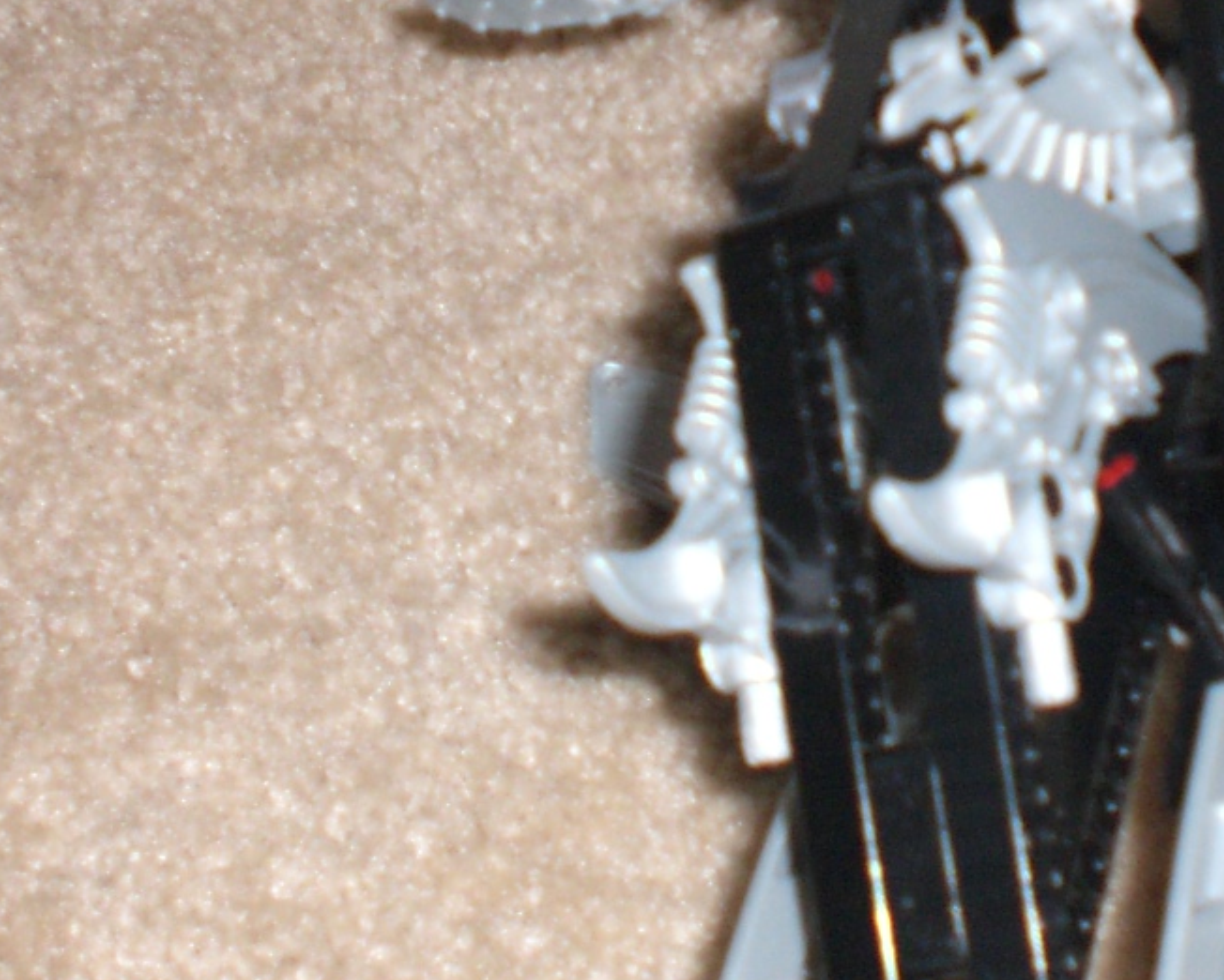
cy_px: 90
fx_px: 3298
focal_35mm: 91
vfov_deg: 16.7
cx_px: 837
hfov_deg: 20.9
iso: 200
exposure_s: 1/60
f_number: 3.1
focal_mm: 6.3
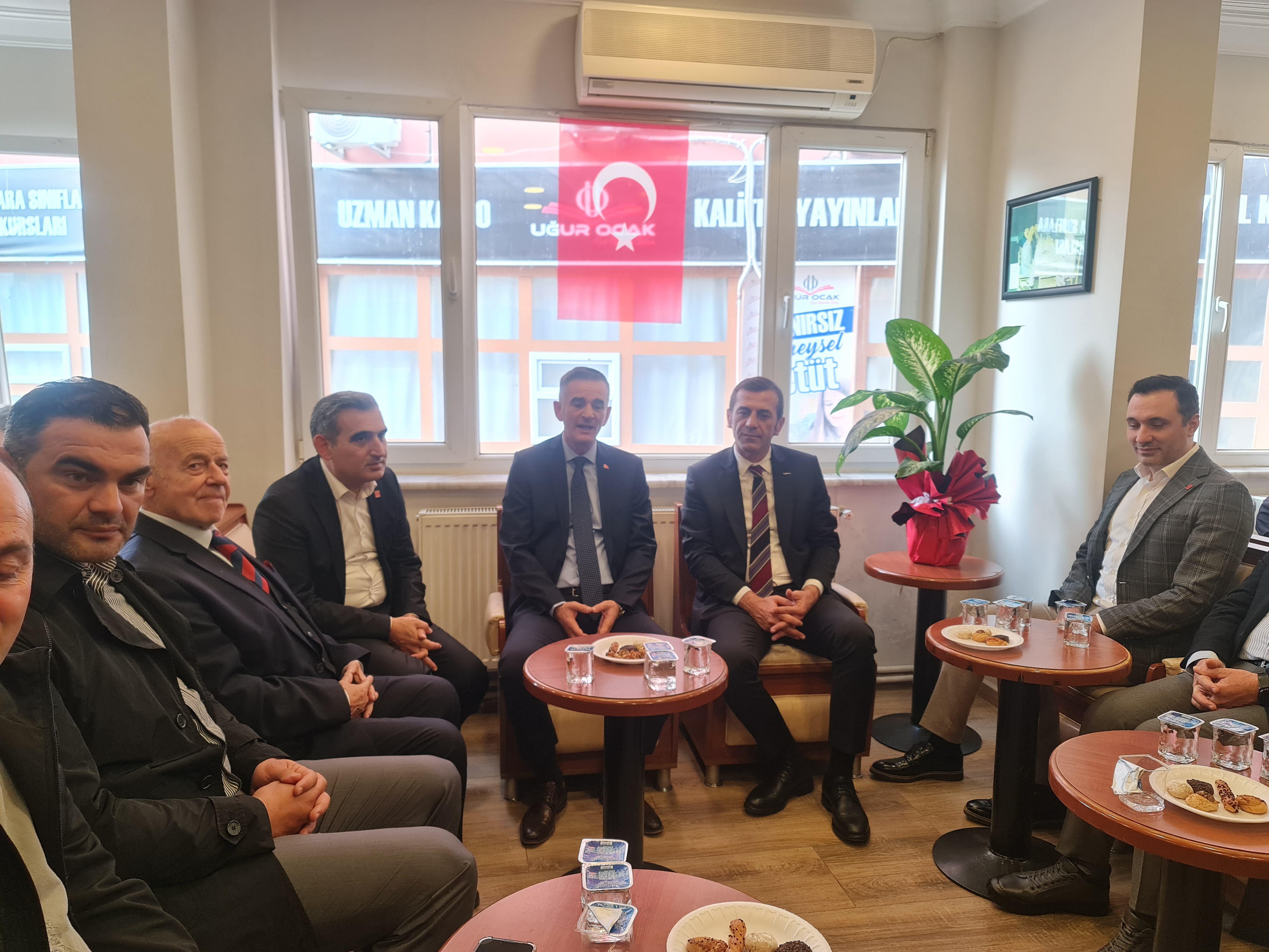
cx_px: 634
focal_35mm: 25
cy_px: 476
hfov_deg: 69.4
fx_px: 916
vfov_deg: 54.9
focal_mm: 7
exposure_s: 1/100
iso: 125
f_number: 1.8
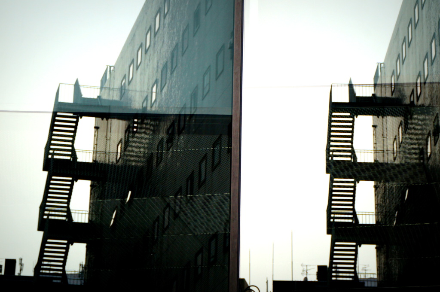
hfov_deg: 18.2
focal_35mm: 112
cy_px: 146
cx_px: 220
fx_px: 1373
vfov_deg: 12.1
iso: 320
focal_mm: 75
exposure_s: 1/125
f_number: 8
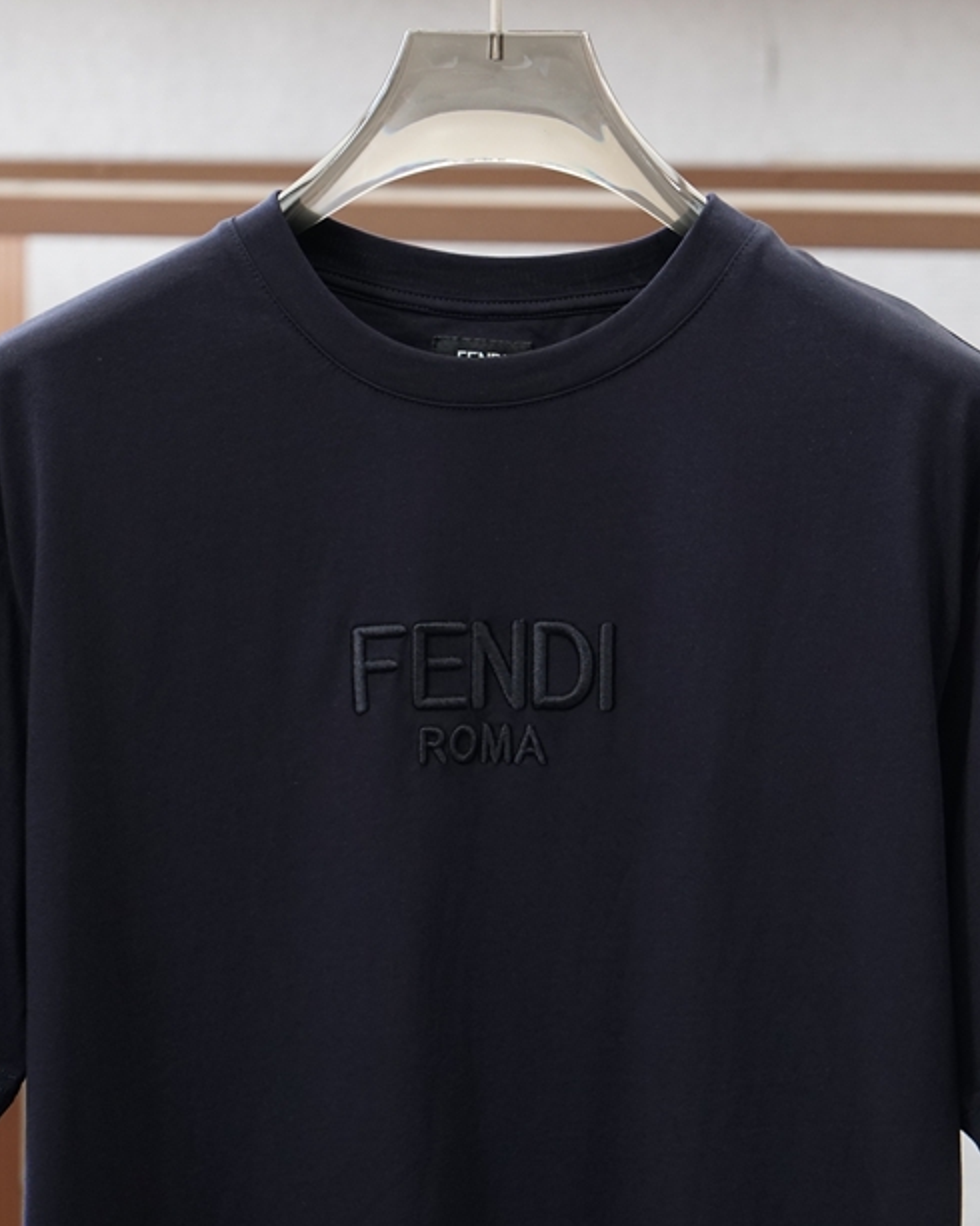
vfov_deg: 15.5
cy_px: 628
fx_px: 4498
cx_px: 488
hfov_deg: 12.4
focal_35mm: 124
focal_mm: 50
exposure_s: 1/125
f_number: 4
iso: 640
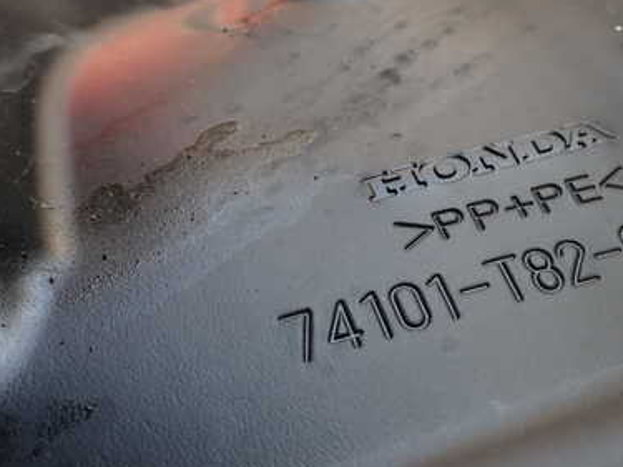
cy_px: 264
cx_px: 440
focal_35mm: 48
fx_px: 864
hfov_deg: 39.0
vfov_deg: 30.2
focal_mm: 5.4
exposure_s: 1/80
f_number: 3.2
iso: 100
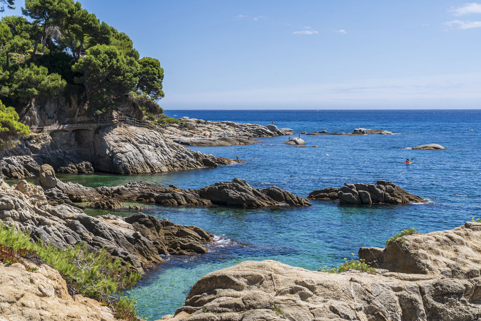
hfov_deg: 37.5
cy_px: 160
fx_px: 708
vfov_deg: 25.5
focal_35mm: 53
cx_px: 240
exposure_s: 1/160
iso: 100
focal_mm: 53
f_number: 11
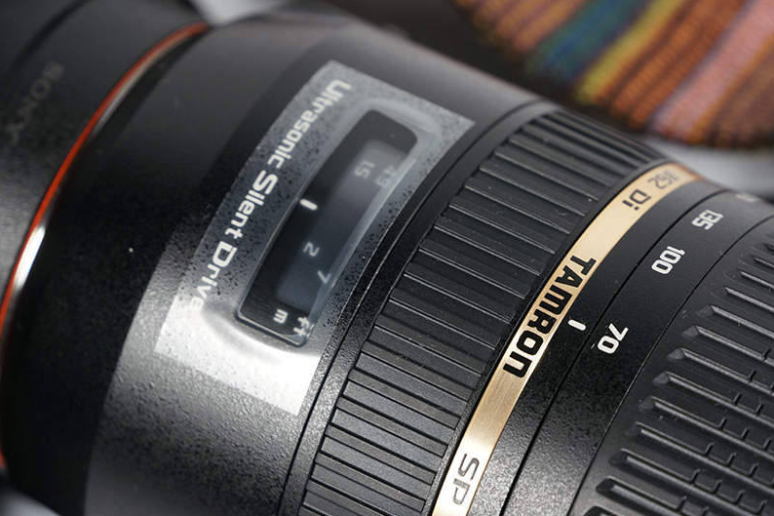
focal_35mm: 284
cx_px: 387
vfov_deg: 4.8
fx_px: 6104
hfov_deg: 7.3
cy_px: 258
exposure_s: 1/20
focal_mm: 188
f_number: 7.1
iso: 400
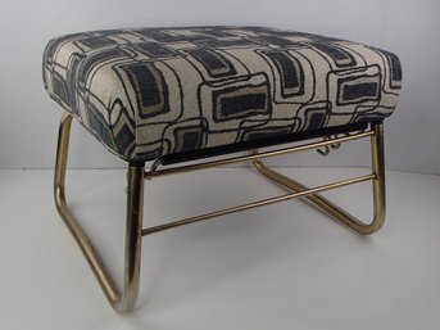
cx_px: 220
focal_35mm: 37
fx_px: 470
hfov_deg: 50.2
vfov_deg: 38.6
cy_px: 165
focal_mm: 6.64
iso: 200
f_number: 4.7
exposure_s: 1/160
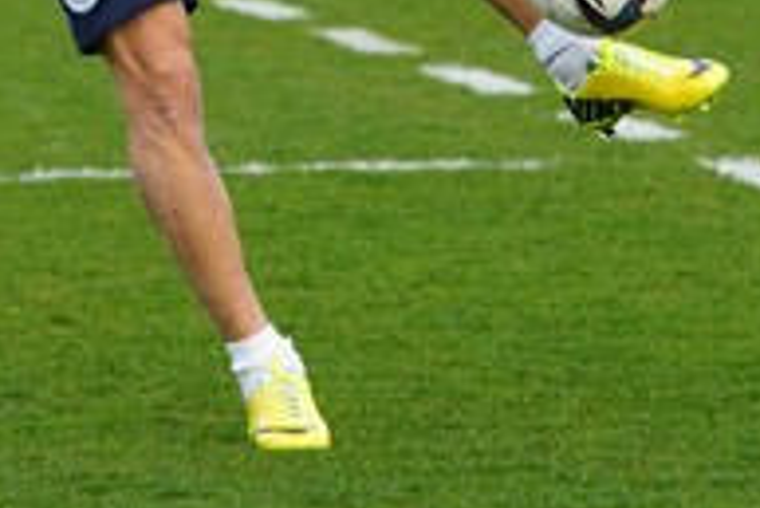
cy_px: -297
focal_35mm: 631
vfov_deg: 2.2
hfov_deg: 3.3
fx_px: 13331
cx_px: 142
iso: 1000
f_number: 5.6
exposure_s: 1/500
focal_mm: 182
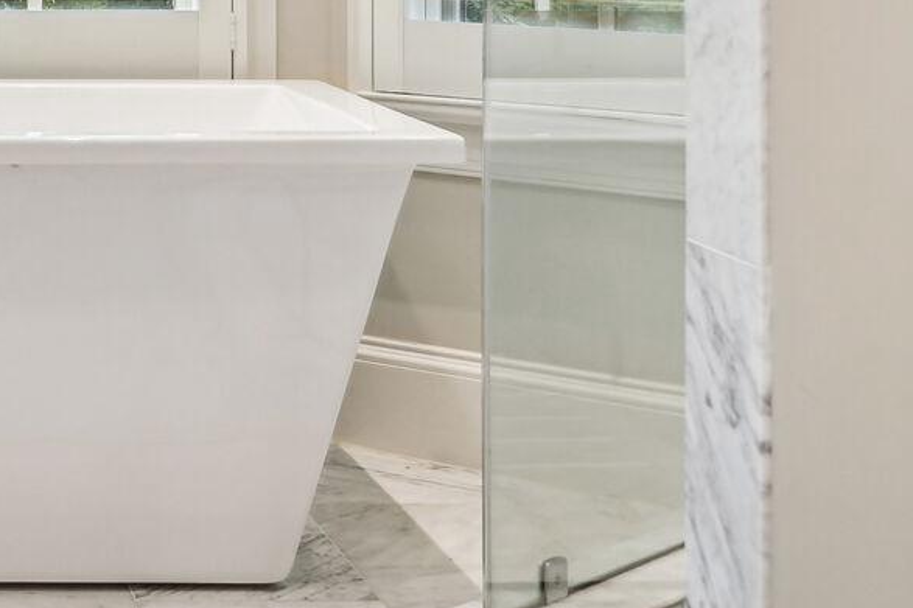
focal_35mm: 103
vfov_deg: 12.8
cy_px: -201
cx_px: -255
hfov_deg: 18.5
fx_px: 2611
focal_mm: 35
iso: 800
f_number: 9
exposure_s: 1/80
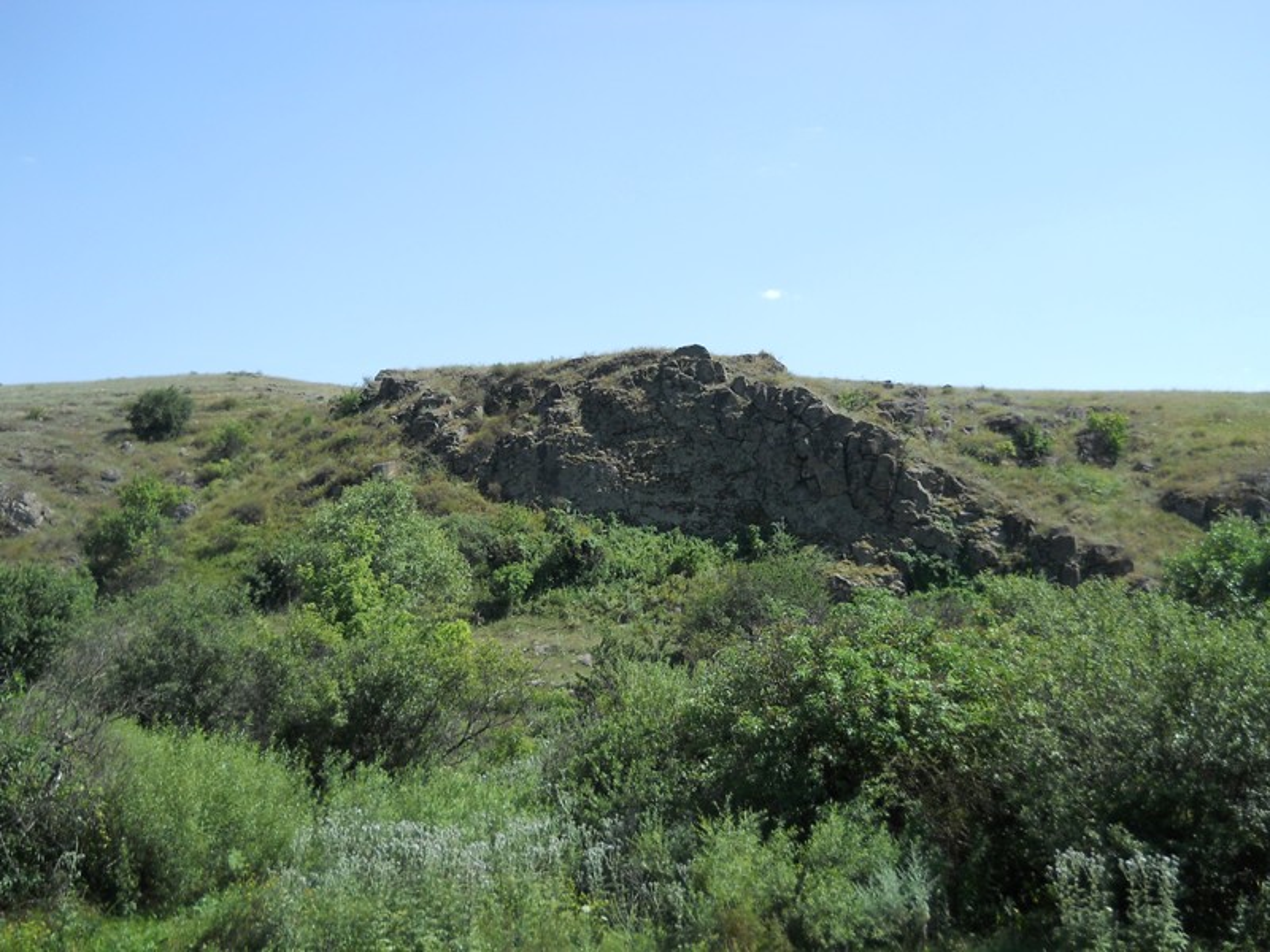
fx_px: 1504
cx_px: 635
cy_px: 476
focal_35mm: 41
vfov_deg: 35.1
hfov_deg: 45.8
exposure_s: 1/640
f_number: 3.1
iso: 80
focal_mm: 6.72
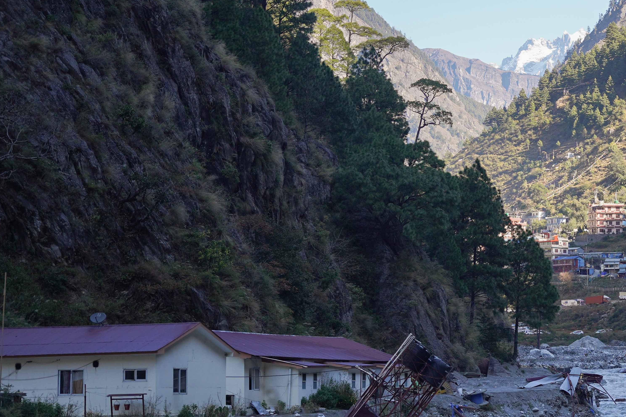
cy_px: 200
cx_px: 581
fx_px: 2034
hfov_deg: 17.2
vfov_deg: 11.7
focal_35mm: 117
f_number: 3.2
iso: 160
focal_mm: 60
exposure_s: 1/1000
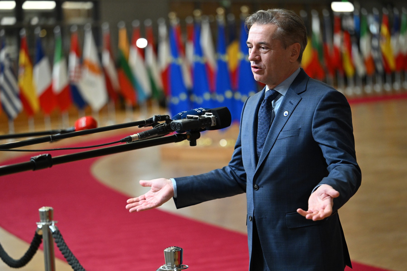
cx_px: 204
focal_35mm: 95
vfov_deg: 14.4
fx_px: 1074
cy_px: 136
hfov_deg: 21.5
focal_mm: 95
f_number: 2.8
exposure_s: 1/400
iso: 4500
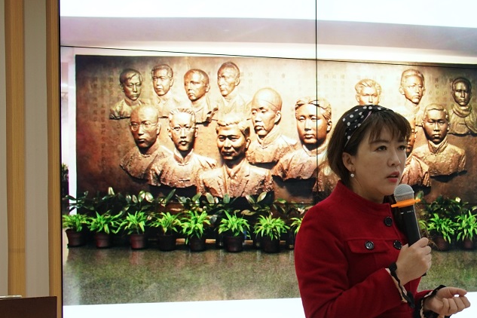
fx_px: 1272
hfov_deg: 20.8
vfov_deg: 14.2
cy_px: 245
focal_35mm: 96
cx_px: 428
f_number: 5
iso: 640
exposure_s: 1/60
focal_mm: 35
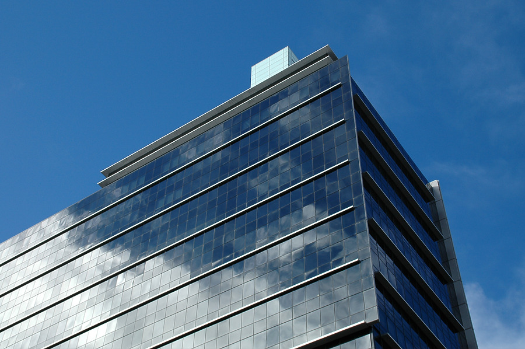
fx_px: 765
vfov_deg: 25.7
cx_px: 262
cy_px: 174
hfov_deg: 37.9
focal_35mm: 52
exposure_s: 1/320
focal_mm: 35
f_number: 9
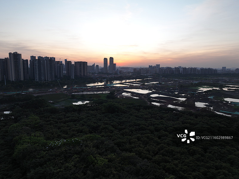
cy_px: 90
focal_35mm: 24
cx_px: 120
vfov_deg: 56.8
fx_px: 166
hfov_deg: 71.6
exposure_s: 1/60
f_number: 2.8
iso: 100
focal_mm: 12.29
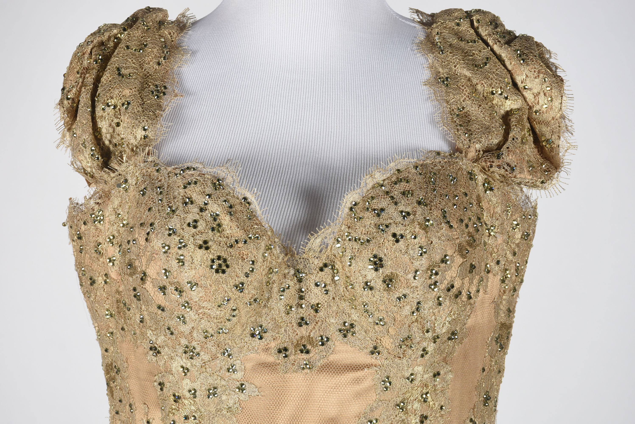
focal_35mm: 93
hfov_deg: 21.9
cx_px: 318
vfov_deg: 14.7
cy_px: 212
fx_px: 1642
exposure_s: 1/125
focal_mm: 62
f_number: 10
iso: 200
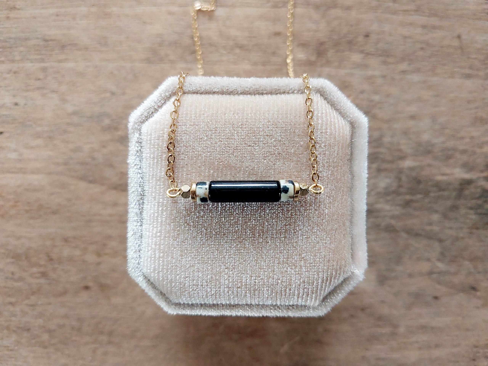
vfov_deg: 46.8
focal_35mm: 30
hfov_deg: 60.0
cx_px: 244
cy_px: 183
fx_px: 423
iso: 320
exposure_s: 1/50
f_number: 1.8
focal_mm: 4.6
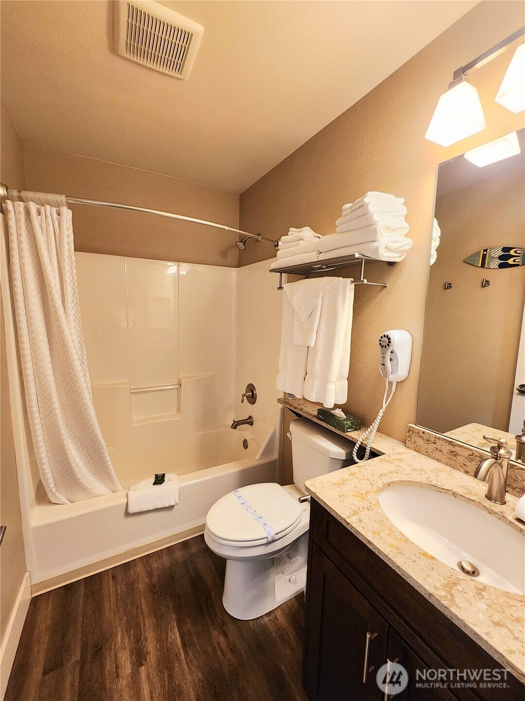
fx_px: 263
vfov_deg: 106.2
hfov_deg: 89.9
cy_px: 350
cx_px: 262
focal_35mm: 13
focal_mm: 2.2
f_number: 2.2
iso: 320
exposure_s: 1/60.2
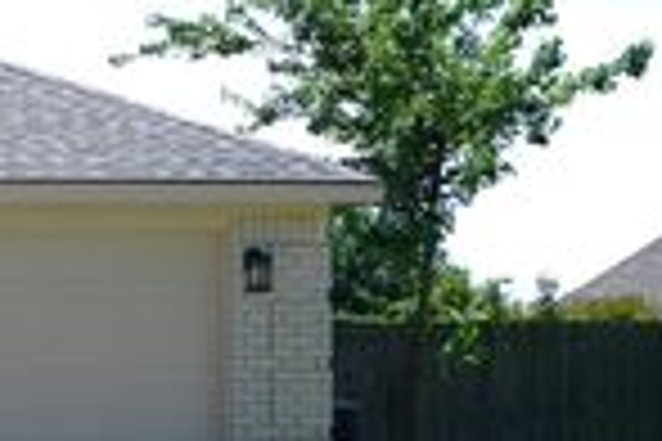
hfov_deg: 13.7
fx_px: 2556
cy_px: 236
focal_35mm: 139
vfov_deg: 9.9
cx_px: -396
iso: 100
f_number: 11
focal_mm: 41
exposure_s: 1/200
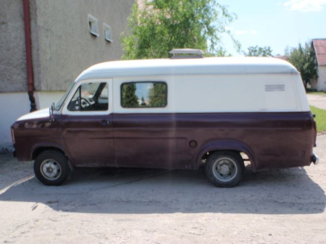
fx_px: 339
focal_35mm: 36
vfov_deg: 39.7
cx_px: 163
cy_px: 122
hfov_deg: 51.4
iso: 64
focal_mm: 6.53
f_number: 5
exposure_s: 1/250
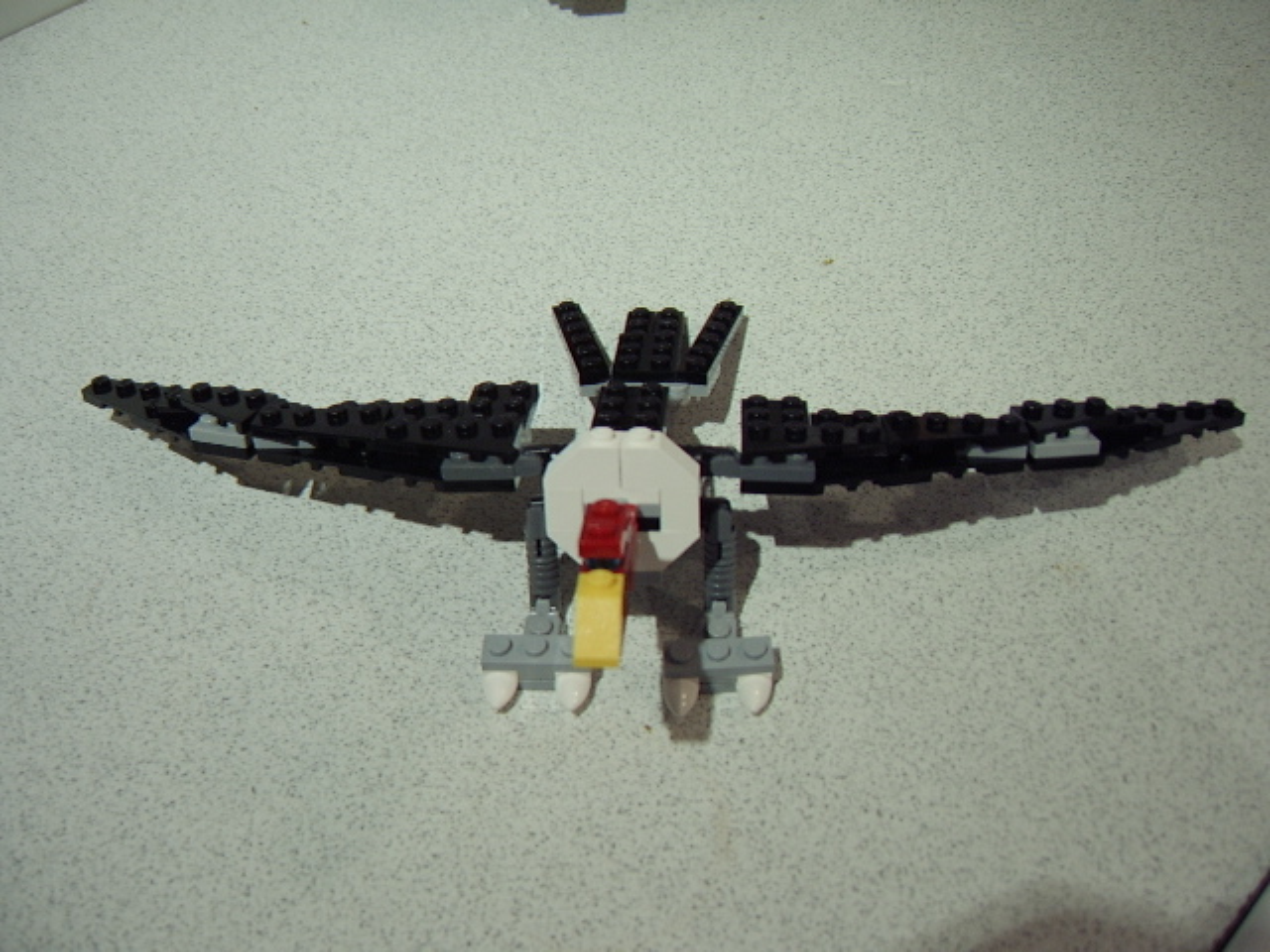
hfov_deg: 58.4
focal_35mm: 31
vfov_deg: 45.4
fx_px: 1137
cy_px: 476
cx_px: 635
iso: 100
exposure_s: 1/18
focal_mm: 8.13
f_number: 2.7
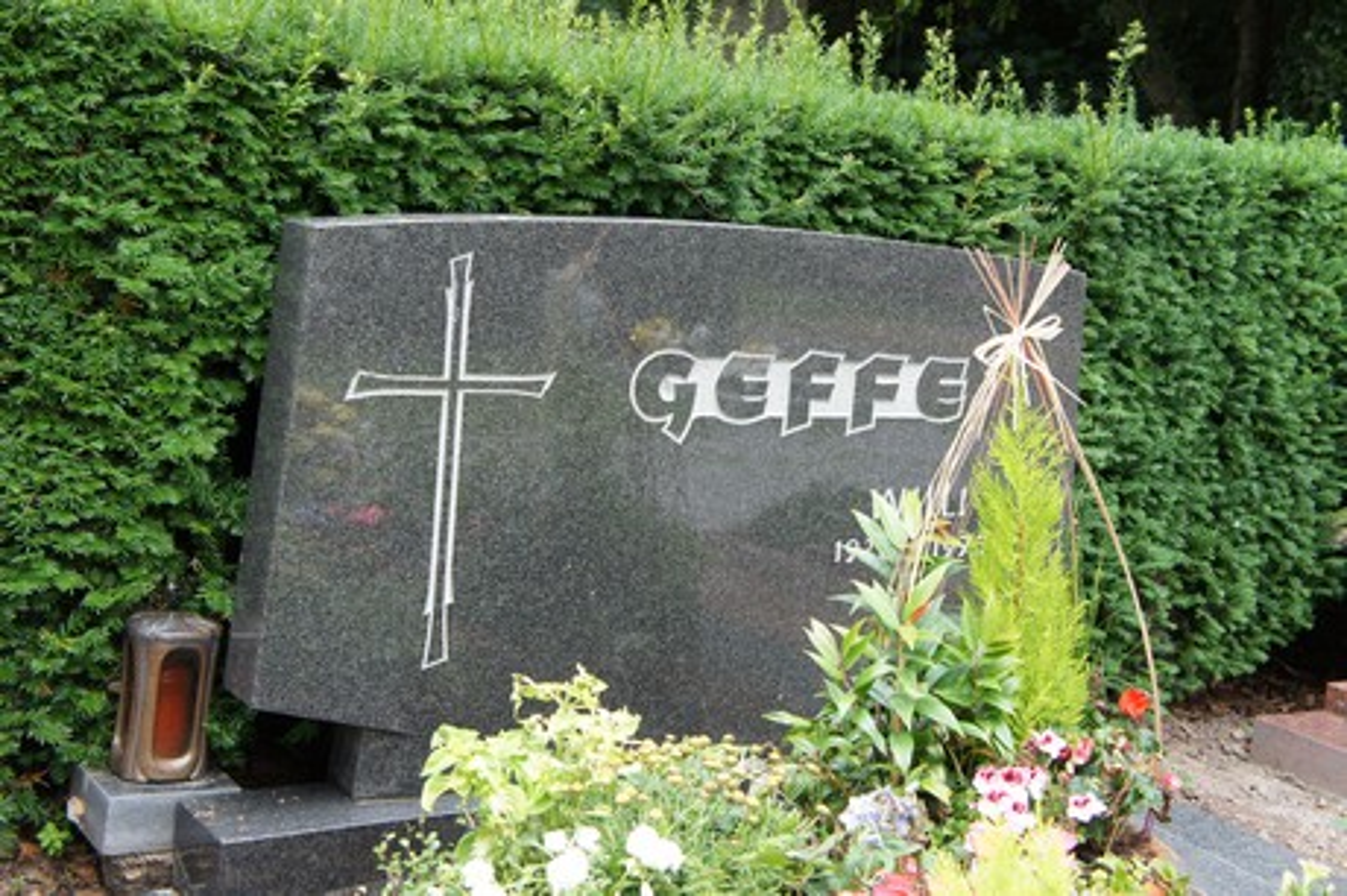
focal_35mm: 48
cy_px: 448
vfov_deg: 28.0
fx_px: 1795
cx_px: 674
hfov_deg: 41.1
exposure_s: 1/250
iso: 800
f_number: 5
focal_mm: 32
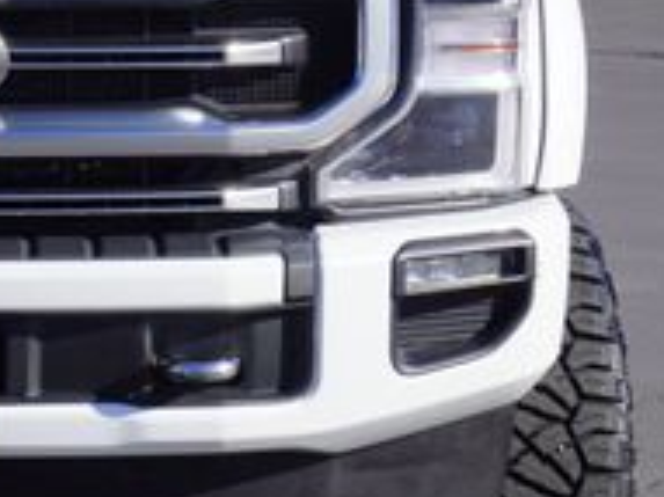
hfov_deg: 13.3
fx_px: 2780
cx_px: -94
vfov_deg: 10.2
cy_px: 122
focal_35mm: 145
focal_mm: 30
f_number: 9
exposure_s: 1/200
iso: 100
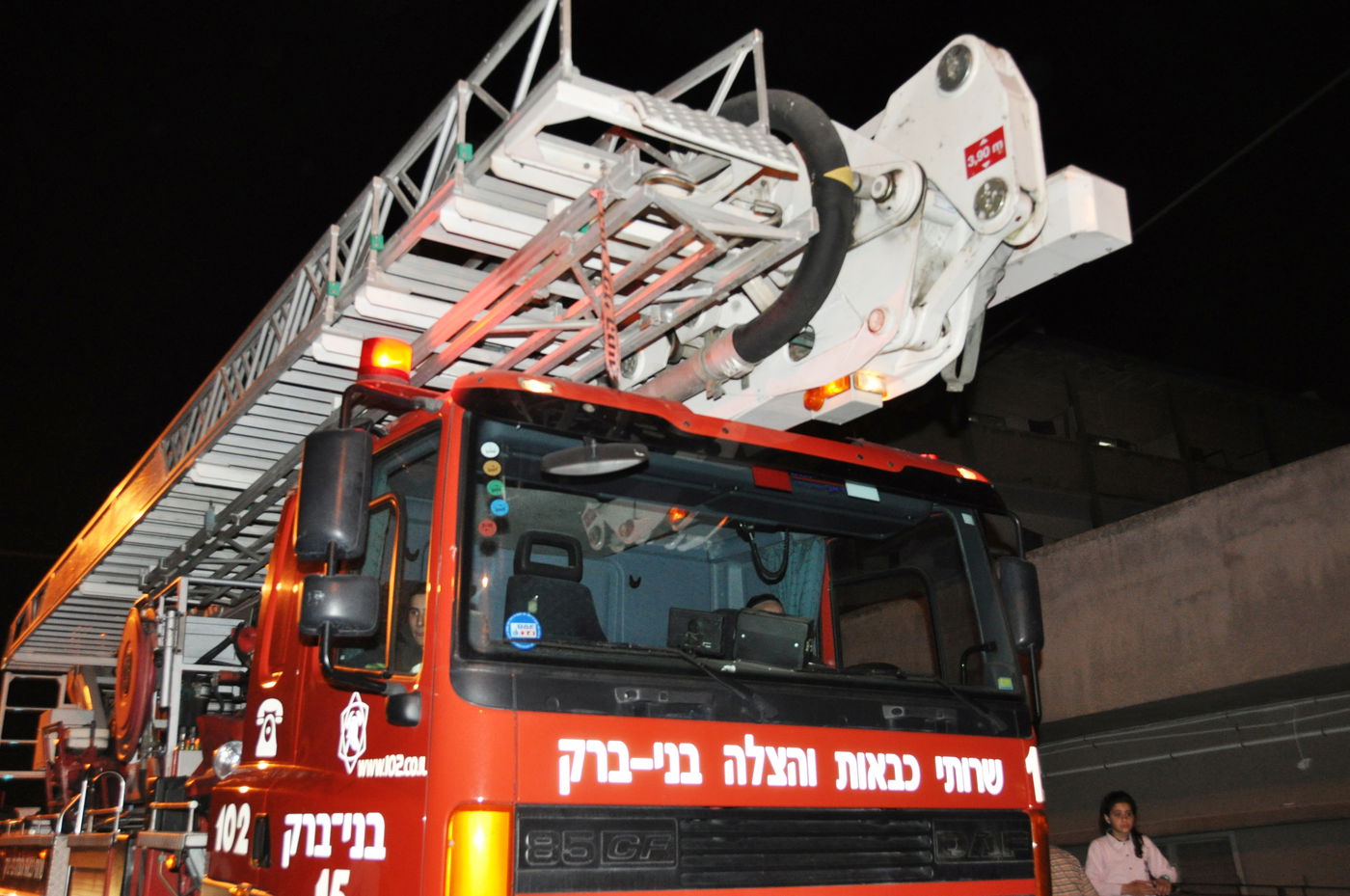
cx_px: 675
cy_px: 448
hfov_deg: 57.3
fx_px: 1236
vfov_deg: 39.9
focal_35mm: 33
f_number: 4
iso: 800
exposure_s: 1/60
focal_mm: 22
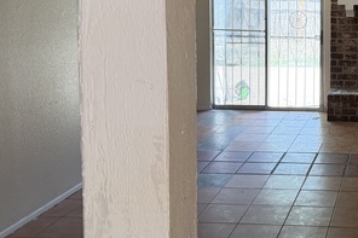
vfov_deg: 24.3
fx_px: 537
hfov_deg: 33.7
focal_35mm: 54
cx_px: 357
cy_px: 22
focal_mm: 6.76
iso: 200
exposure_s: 1/237
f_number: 1.78
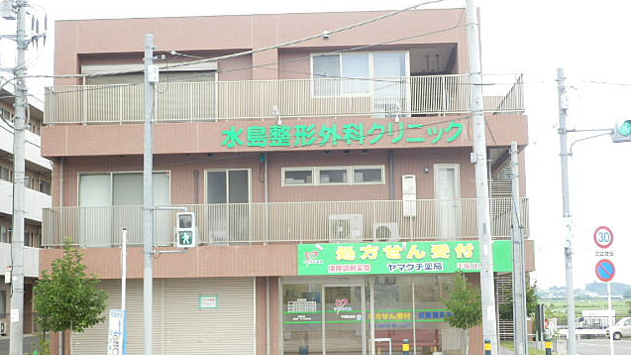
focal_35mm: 69
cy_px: 194
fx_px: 1154
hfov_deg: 30.6
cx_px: 315
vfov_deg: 17.5
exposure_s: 1/160
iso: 80
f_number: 4.6
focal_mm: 11.1
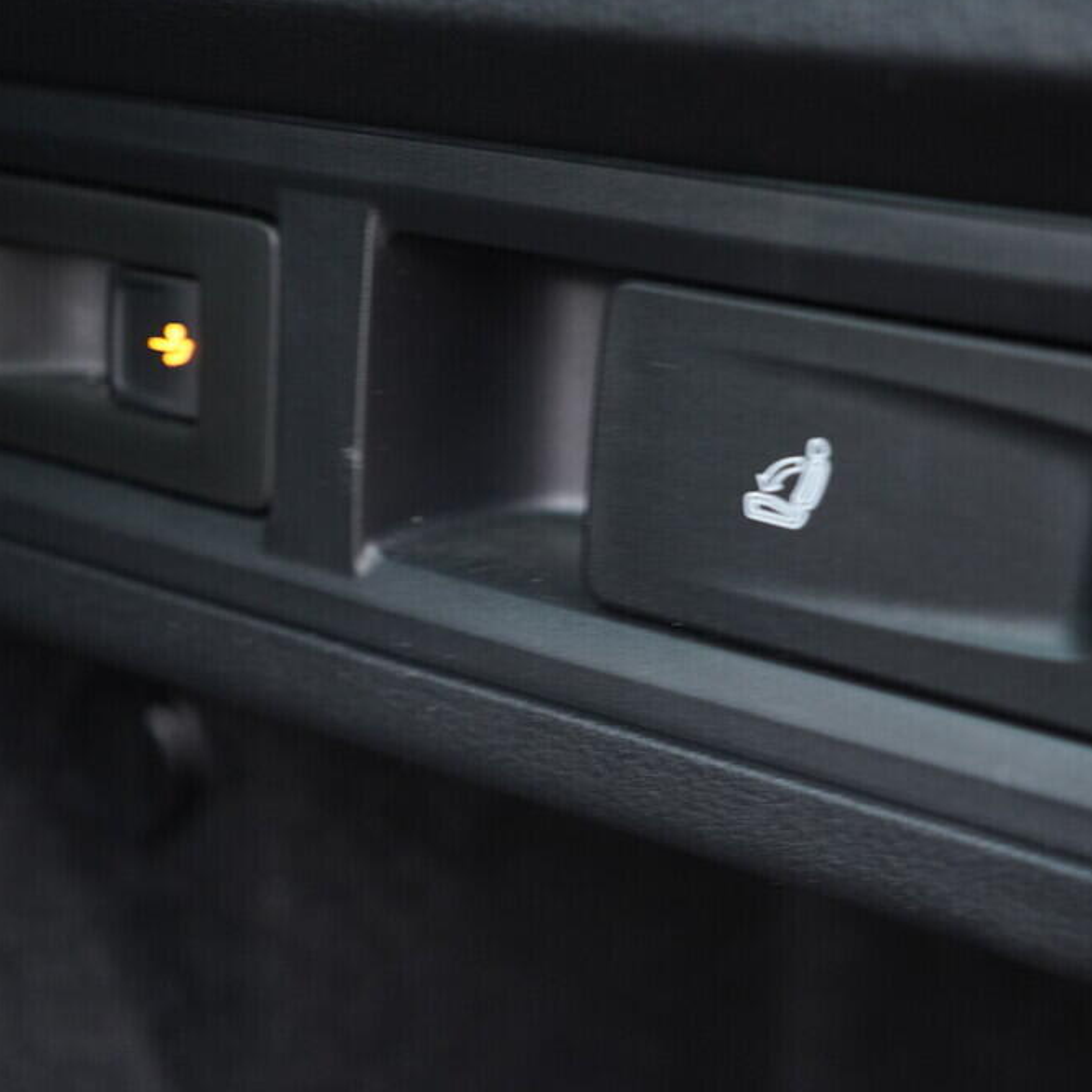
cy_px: 551
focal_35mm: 47
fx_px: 1677
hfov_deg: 35.5
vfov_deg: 36.1
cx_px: 776
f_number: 2.8
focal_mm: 24
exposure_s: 1/40
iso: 1000
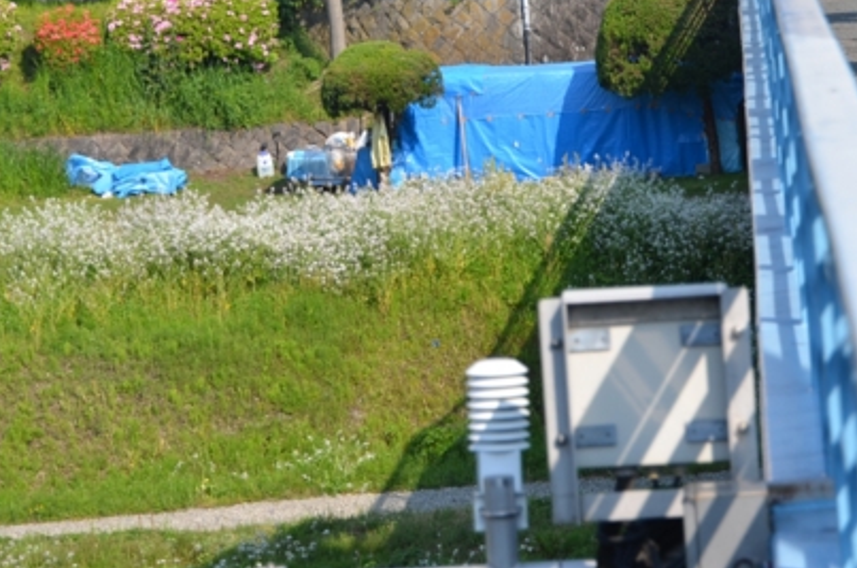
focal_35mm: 219
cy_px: 172
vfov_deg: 6.2
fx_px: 5203
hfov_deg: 9.4
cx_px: 555
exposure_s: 1/250
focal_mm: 92
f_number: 8
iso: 100
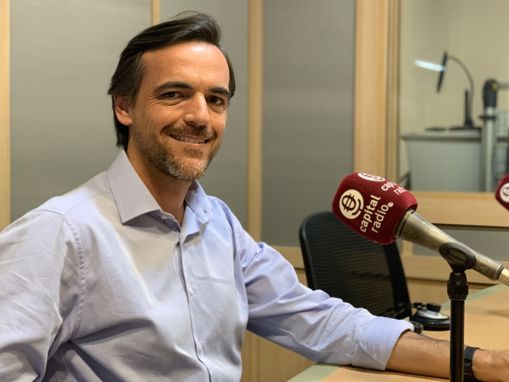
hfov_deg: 36.2
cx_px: 251
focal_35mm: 53
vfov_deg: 27.5
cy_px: 190
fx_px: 779
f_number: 2.4
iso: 320
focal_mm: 6
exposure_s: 1/50
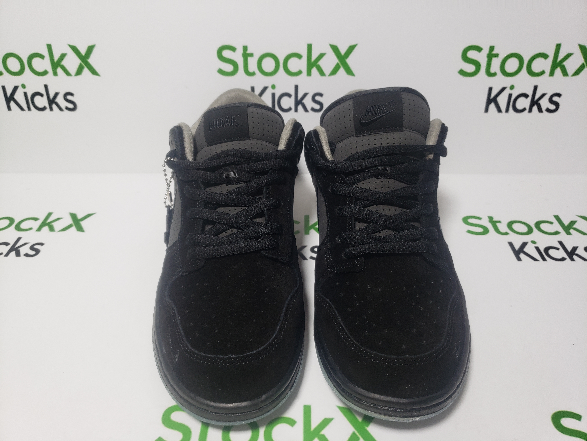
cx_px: 294
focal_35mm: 26
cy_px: 220
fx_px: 441
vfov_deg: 53.1
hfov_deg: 67.3
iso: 50
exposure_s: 1/395
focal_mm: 4.3
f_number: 1.5
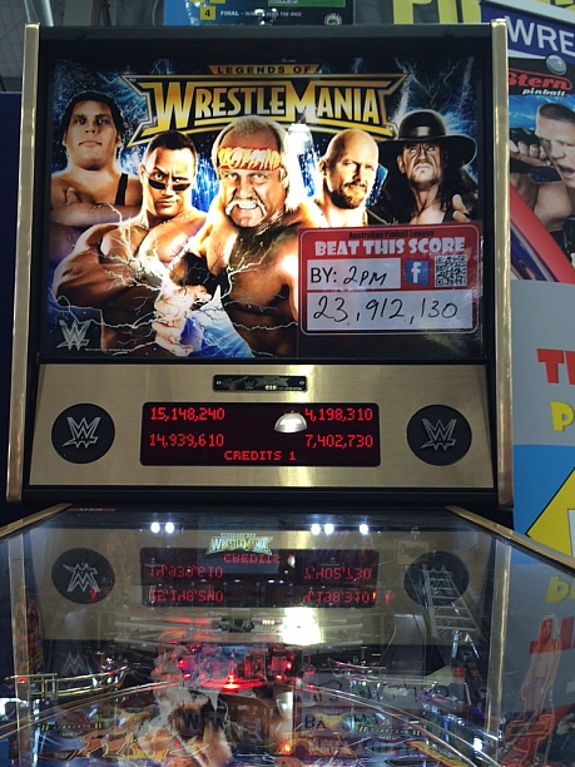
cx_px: 244
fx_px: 797
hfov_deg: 39.6
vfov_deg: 50.9
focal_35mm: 36
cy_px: 472
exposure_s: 1/50
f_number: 2.2
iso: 40
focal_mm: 4.15
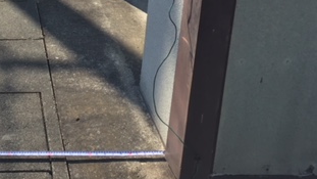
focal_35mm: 65
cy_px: -57
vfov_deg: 17.3
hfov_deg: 30.3
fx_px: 546
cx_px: 8
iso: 32
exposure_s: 1/1364
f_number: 2.2
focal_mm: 4.15
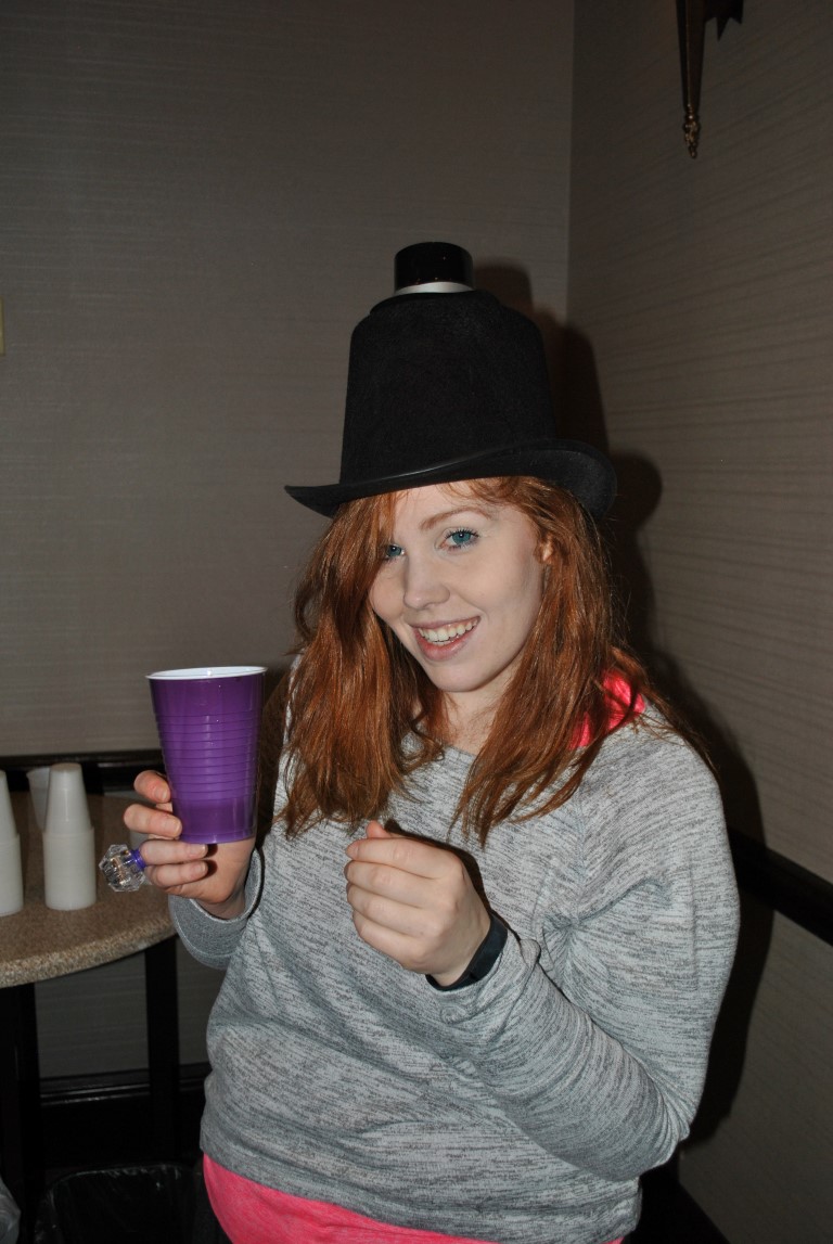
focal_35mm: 33
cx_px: 416
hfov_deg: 40.1
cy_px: 622
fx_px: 1142
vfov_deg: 57.2
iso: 200
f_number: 4
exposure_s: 1/60
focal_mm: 22
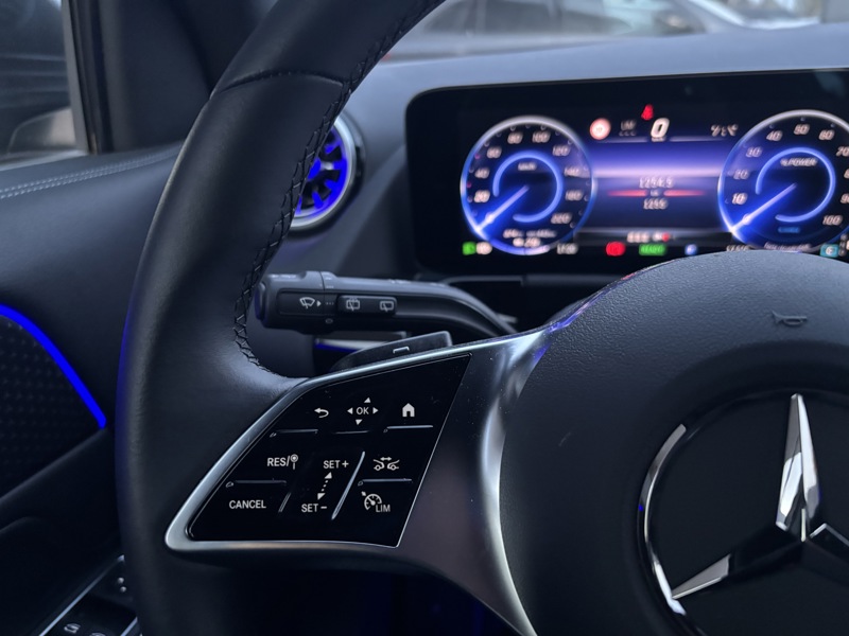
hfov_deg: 67.3
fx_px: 638
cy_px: 318
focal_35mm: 26
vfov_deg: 53.1
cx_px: 424
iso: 640
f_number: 1.6
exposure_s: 1/30
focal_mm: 5.96
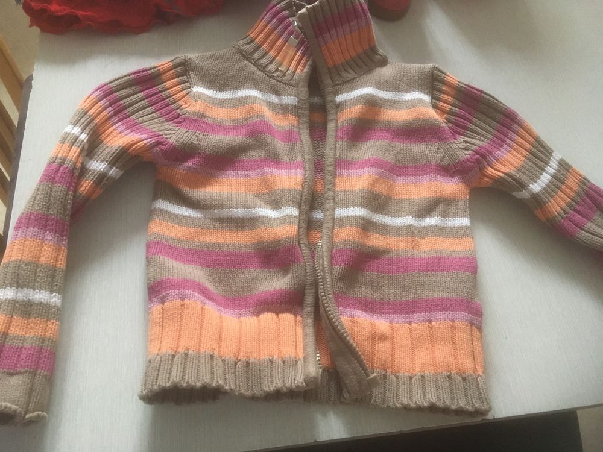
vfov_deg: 48.2
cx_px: 302
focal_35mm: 29
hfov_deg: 61.7
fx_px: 505
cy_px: 226
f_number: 2.2
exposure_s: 1/33
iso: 250
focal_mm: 4.15
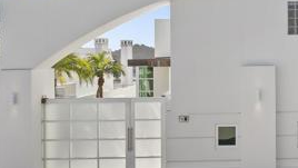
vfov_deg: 29.4
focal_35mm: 40
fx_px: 316
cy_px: 48
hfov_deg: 46.0
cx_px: 265
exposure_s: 1/800
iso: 500
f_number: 8
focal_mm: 16
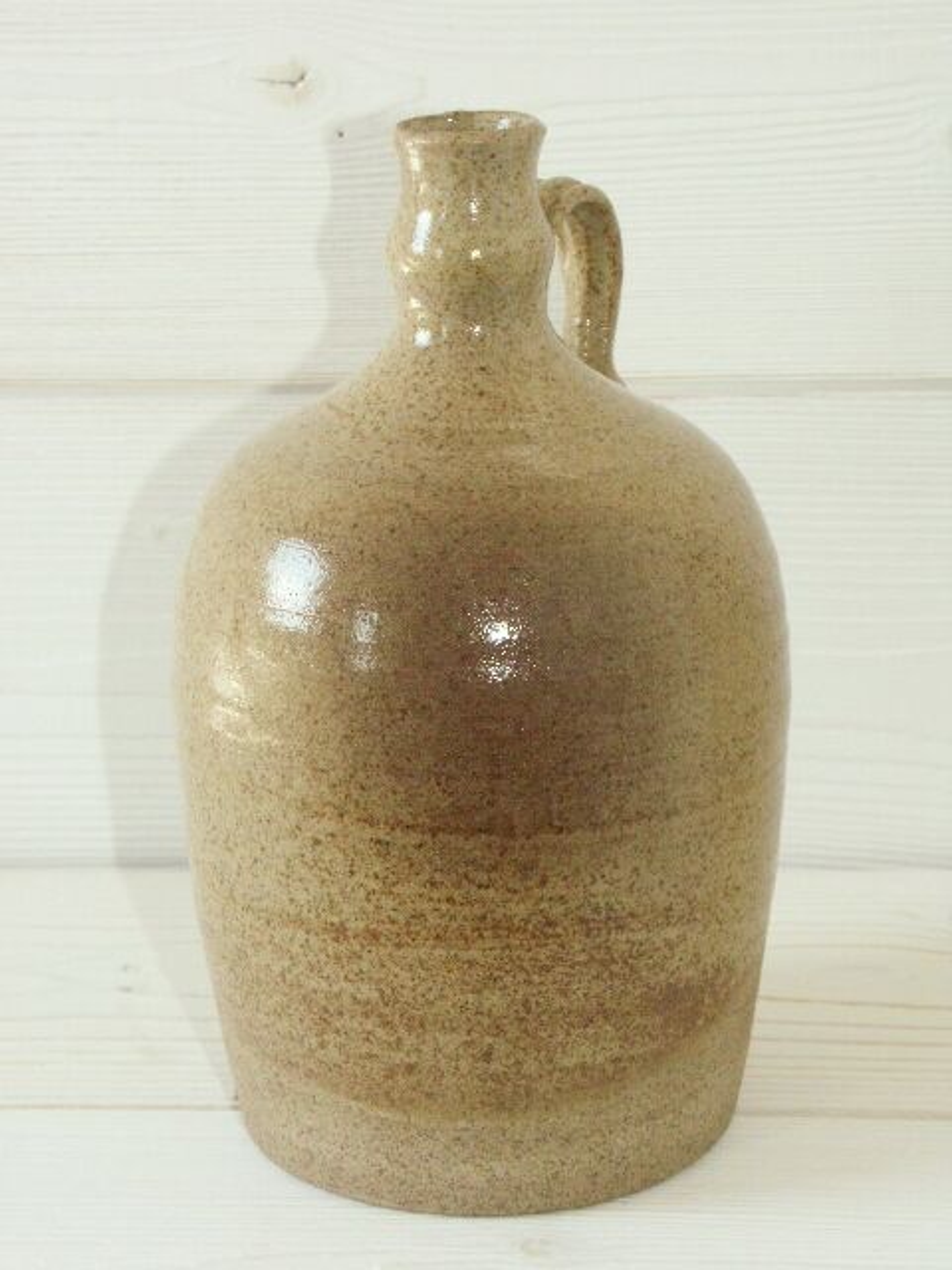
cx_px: 476
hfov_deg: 18.7
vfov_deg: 24.7
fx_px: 2897
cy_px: 635
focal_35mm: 79
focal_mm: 19.65
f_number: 5
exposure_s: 1/160
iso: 200
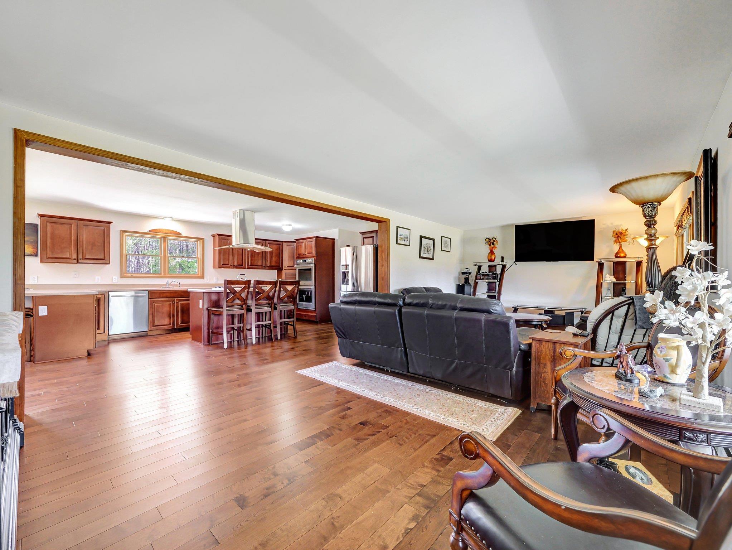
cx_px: 366
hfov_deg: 102.0
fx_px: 296
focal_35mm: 14
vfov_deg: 85.7
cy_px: 275
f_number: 3.2
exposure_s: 1/50
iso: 800
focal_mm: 7
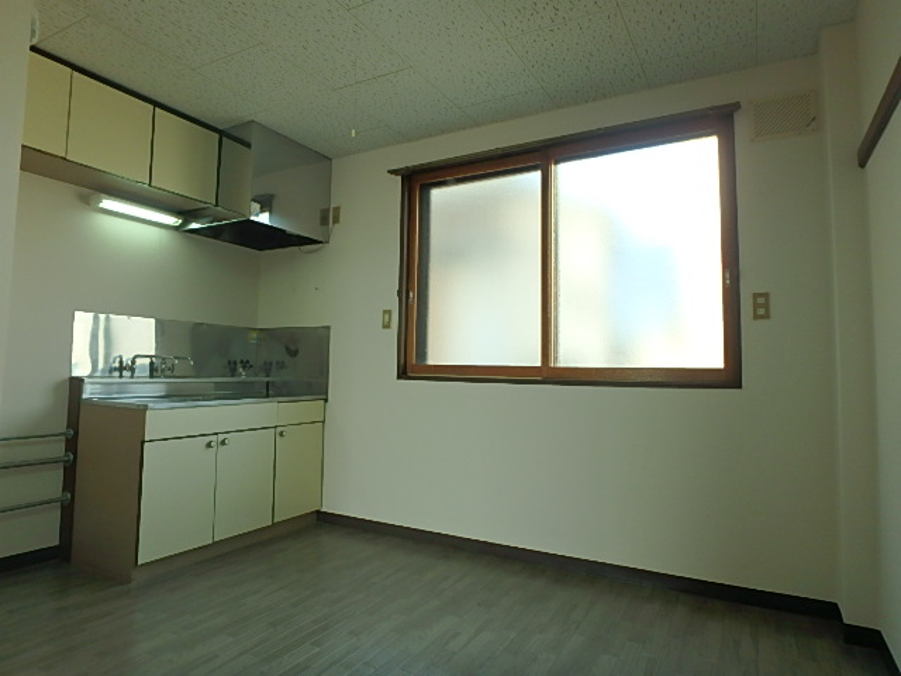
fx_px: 547
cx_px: 450
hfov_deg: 79.0
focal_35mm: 21
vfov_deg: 63.4
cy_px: 338
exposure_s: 1/80
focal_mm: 3.7
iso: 125
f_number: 3.5
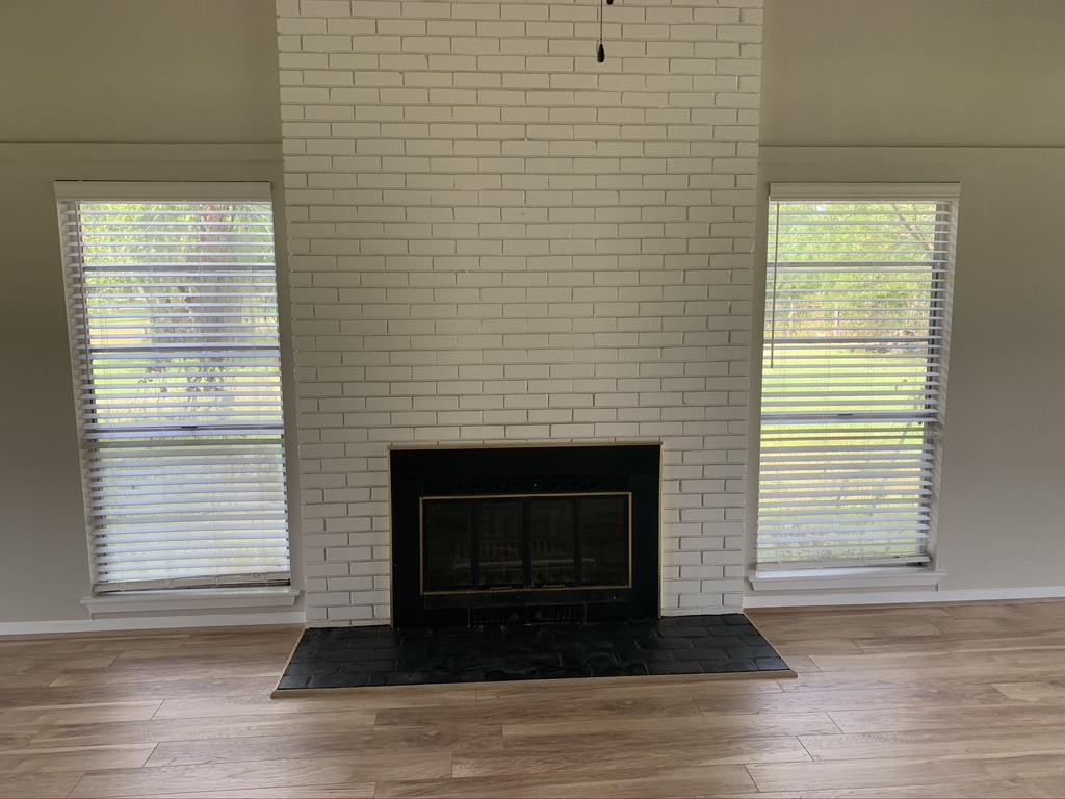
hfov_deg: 67.3
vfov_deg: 53.1
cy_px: 400
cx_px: 532
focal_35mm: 26
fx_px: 800
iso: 32
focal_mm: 4.25
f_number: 1.8
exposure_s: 1/122
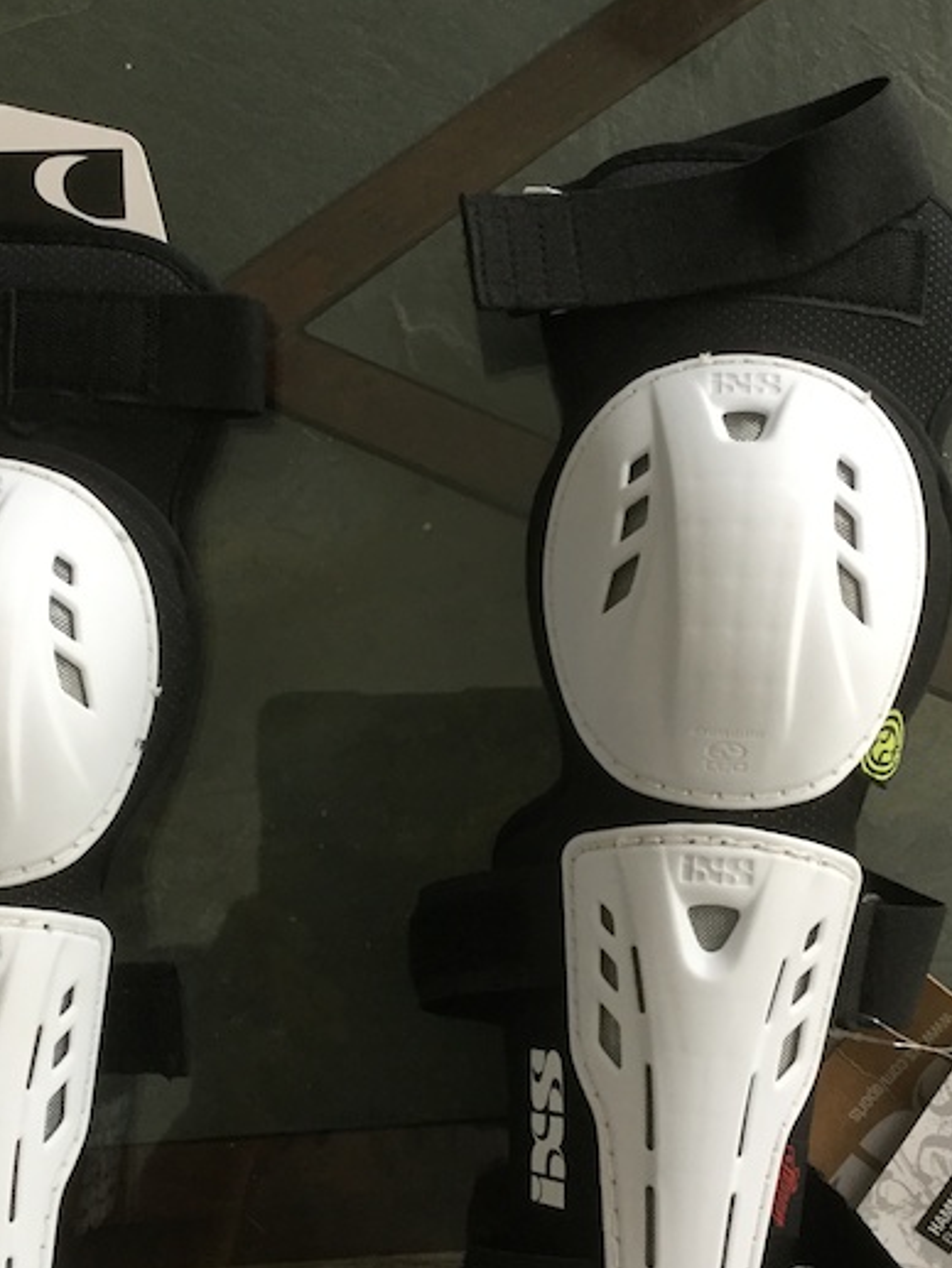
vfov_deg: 39.5
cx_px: 412
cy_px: 738
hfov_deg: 30.2
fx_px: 1759
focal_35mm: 48
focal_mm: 3.3
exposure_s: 1/33
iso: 80
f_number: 2.4
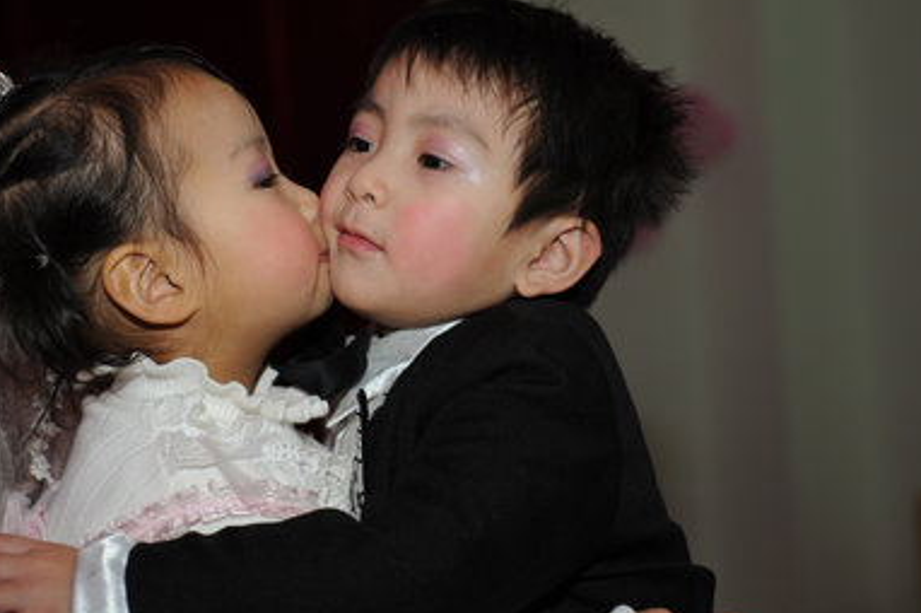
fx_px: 2326
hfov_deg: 22.4
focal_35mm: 91
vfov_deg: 15.0
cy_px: 346
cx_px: 482
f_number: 3.5
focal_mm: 58
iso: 800
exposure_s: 1/125
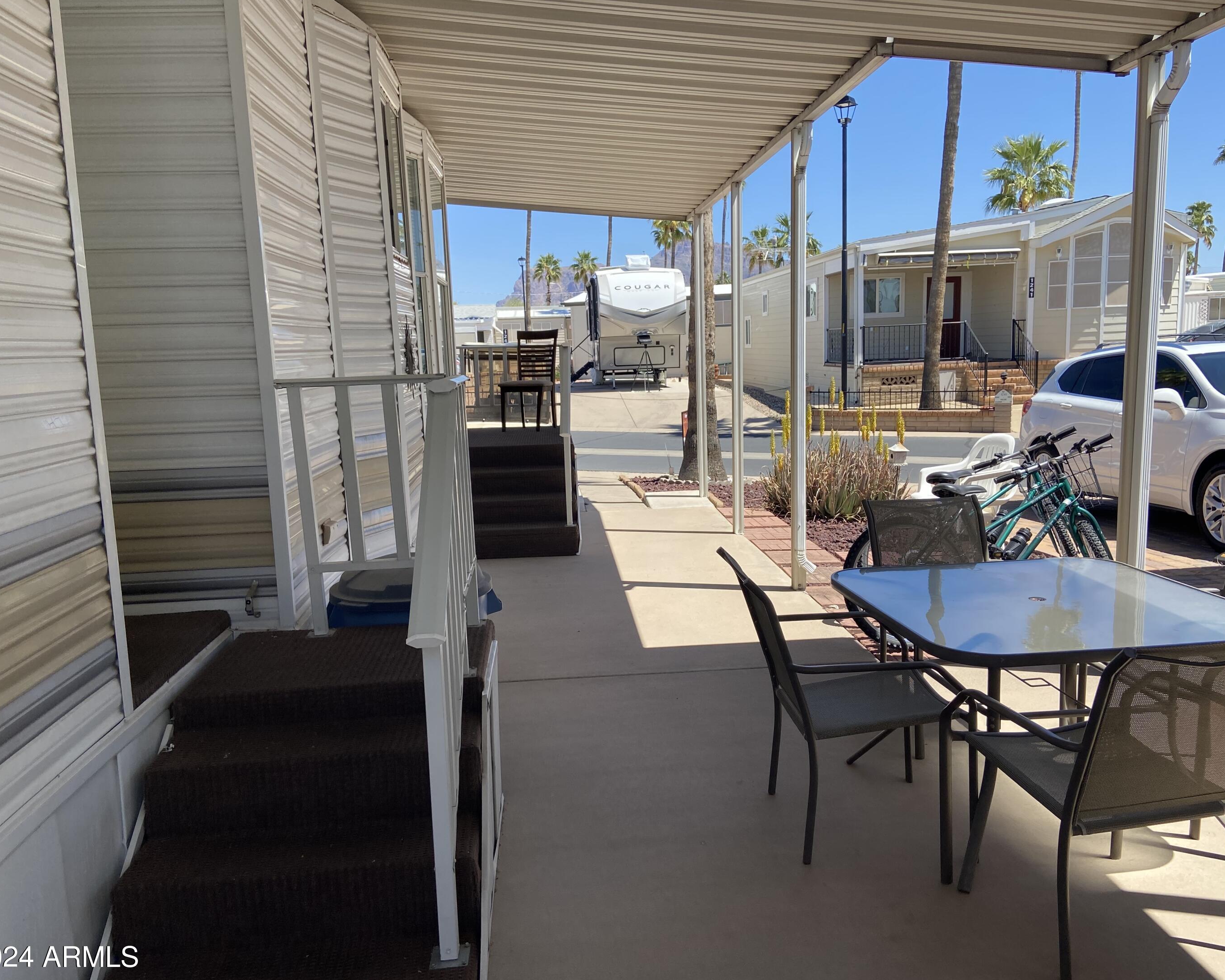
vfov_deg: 51.5
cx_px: 644
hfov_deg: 62.2
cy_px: 497
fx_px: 1015
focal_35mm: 28
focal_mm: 4.25
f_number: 1.8
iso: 32
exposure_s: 1/1464
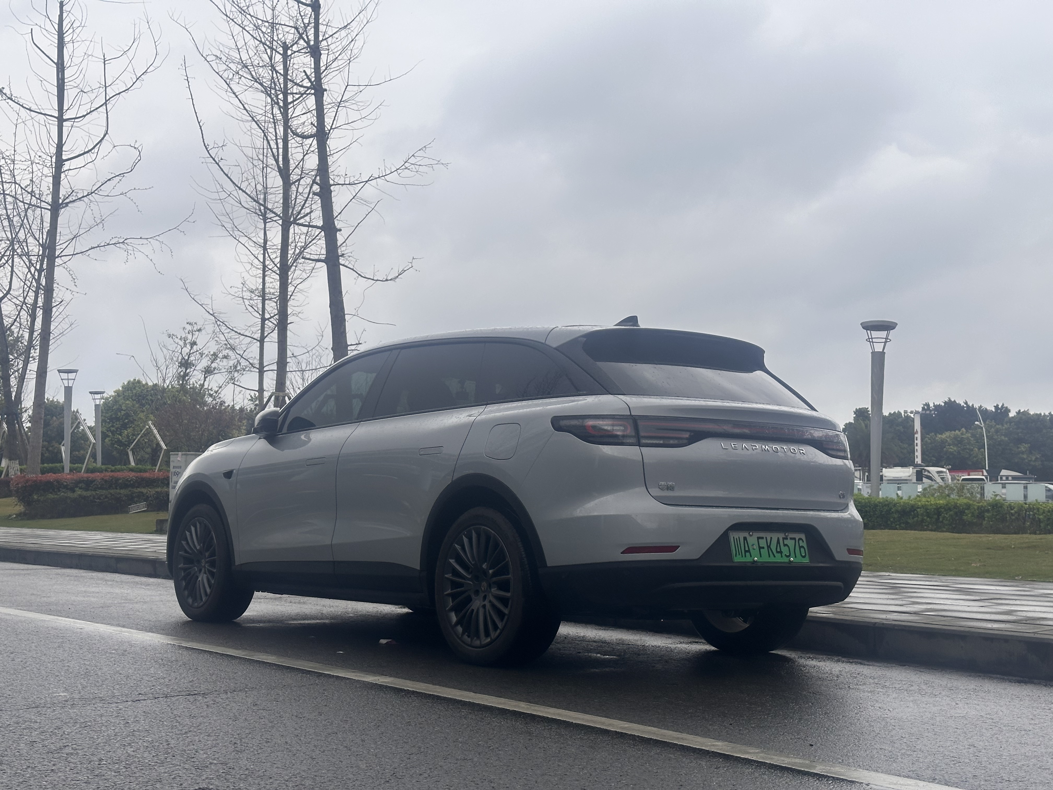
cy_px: 395
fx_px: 1460
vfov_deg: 30.3
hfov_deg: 39.7
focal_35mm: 48
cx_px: 526
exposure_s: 1/962
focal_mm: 6.86
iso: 64
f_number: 1.78
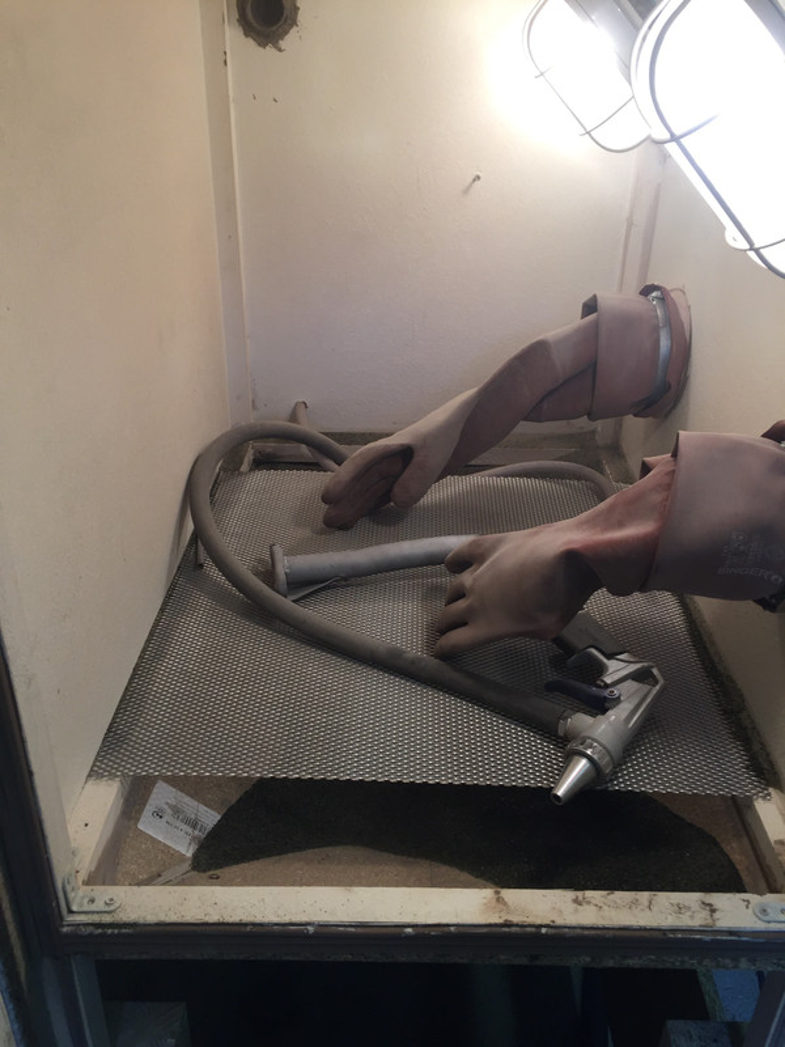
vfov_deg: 61.7
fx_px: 877
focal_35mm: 29
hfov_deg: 48.2
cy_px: 524
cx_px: 392
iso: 50
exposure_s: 1/100
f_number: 2.2
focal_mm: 4.15
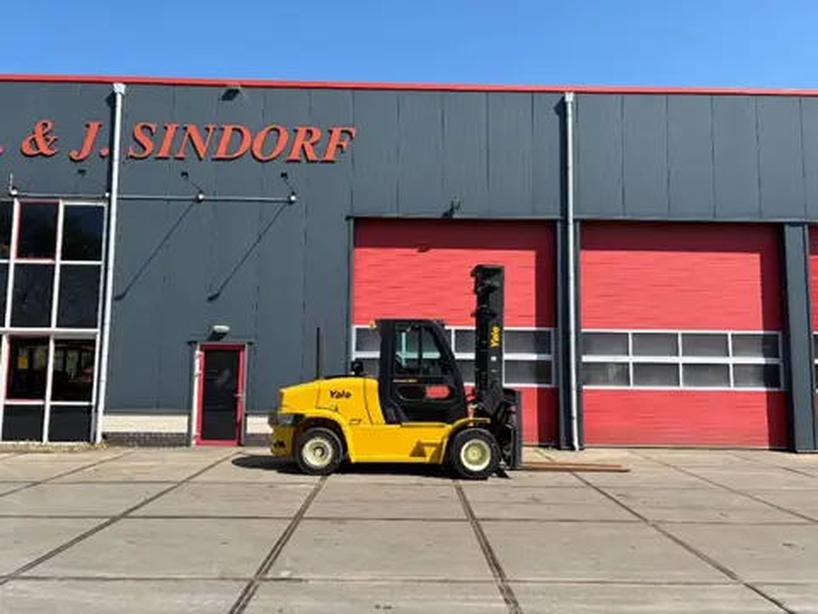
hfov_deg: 67.3
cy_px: 307
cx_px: 409
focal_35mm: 26
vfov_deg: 53.1
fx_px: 614
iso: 50
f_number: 1.6
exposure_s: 1/2451
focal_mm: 5.96
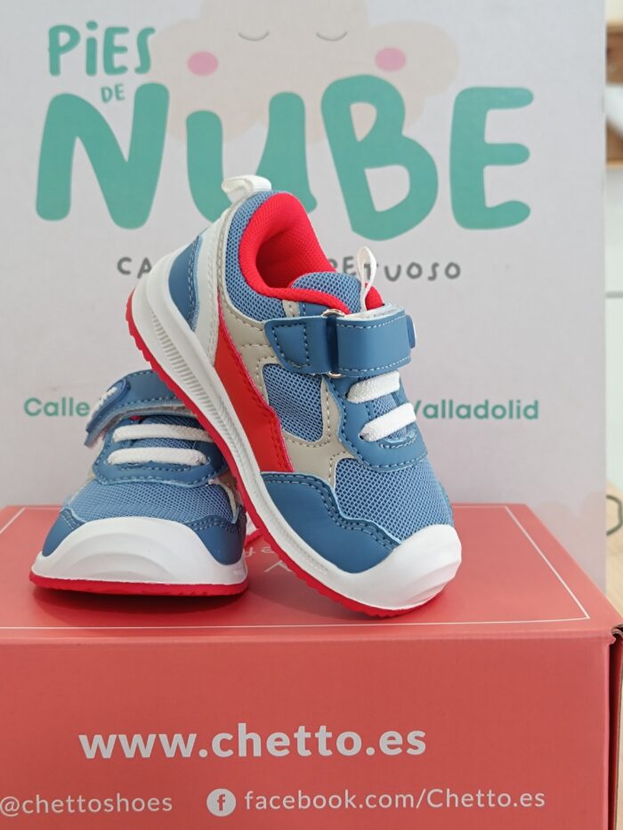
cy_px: 415
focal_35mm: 24
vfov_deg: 71.6
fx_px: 576
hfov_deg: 56.8
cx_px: 312
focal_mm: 5.59
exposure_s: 1/101
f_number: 1.88
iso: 490
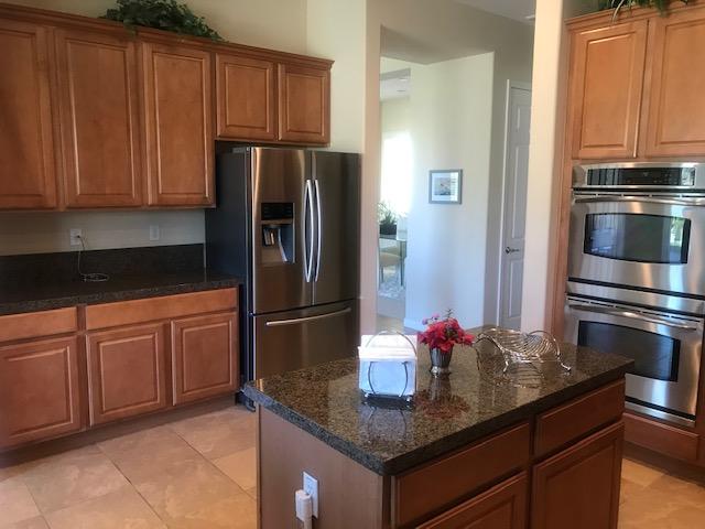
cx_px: 352
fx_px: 570
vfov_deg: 49.7
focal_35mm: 28
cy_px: 264
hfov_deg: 63.4
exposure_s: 1/17
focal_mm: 3.99
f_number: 1.8
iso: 40
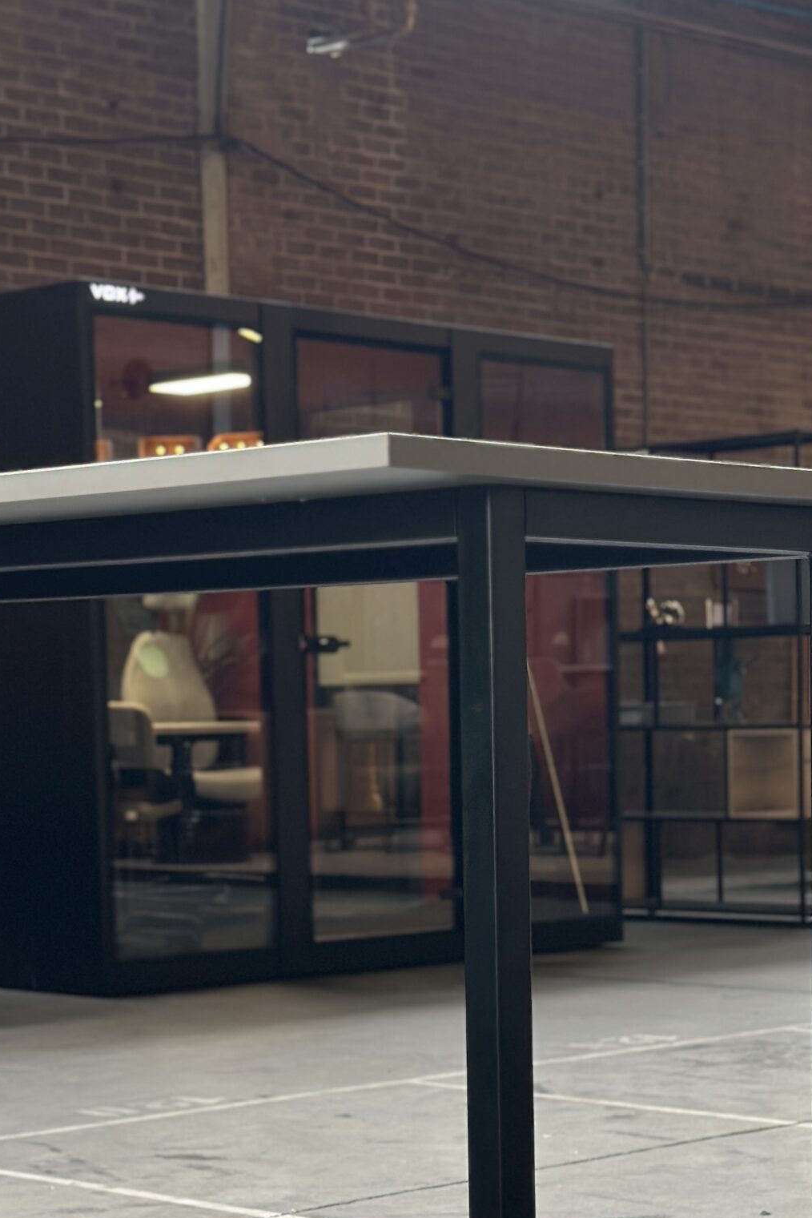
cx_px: 579
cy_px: 922
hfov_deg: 16.2
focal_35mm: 84
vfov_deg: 23.9
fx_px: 2842
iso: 125
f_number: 1.78
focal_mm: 6.86
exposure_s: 1/116
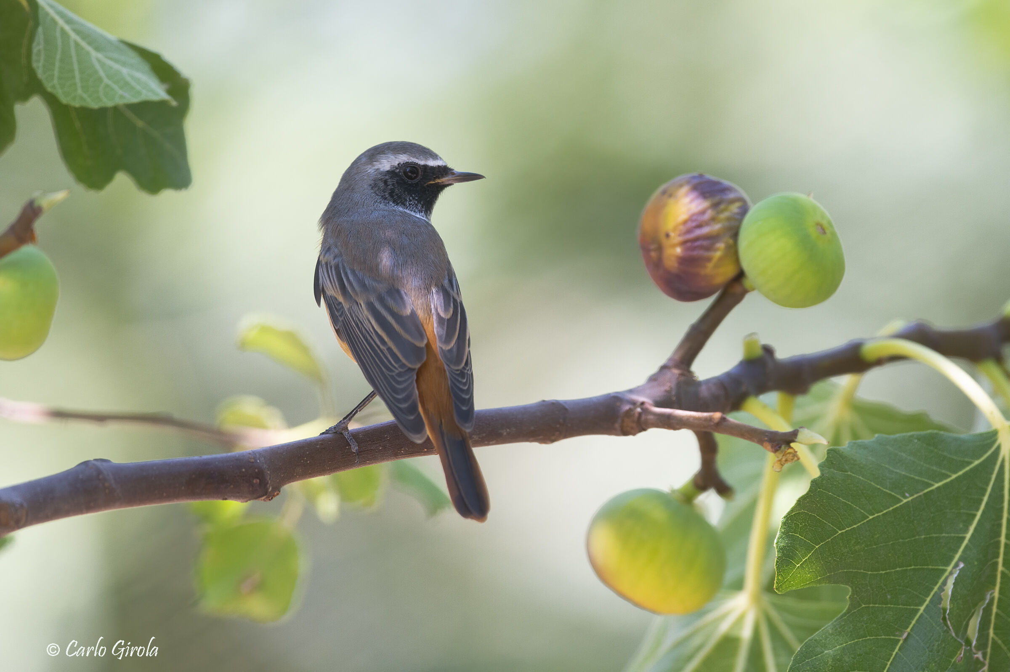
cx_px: 505
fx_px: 16822
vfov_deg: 2.3
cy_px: 336
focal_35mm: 600
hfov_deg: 3.4
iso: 2000
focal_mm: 600
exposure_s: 1/400
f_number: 5
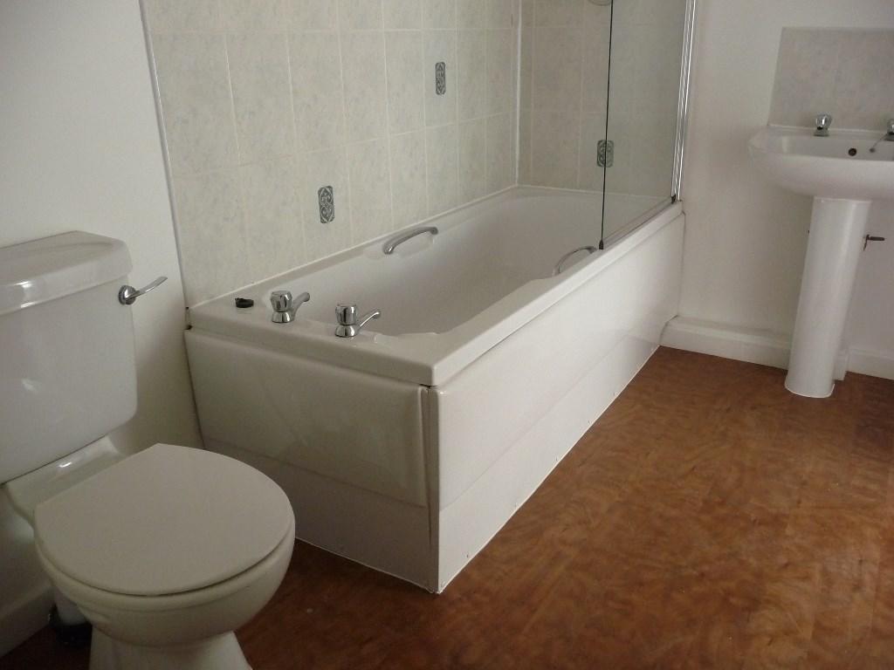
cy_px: 335
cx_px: 447
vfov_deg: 49.7
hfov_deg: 63.4
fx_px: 723
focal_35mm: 28
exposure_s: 1/25
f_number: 3.3
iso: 400
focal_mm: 4.7
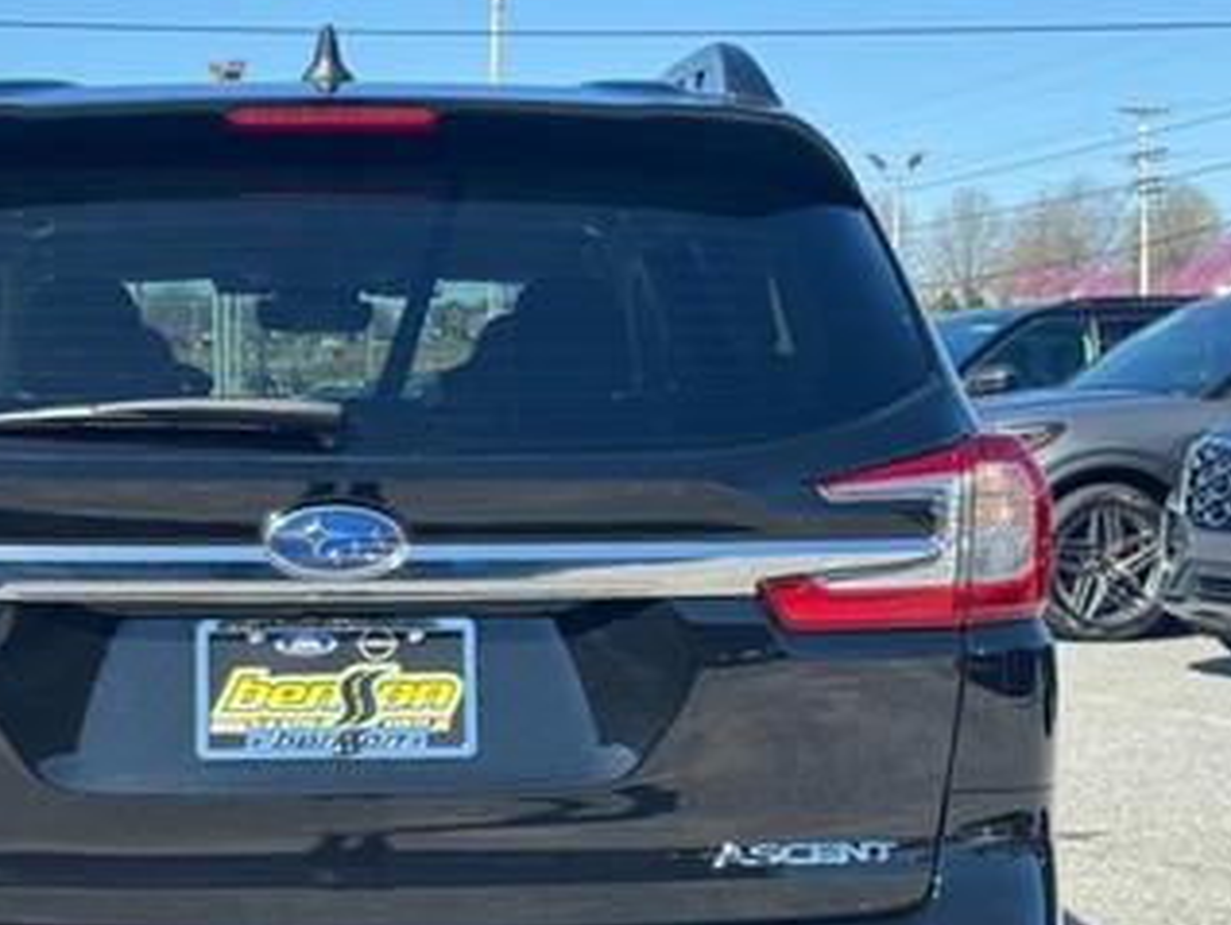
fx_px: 2705
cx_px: 379
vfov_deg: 19.3
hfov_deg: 25.5
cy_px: 670
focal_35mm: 76
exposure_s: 1/1312
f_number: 1.78
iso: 64
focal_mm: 6.76
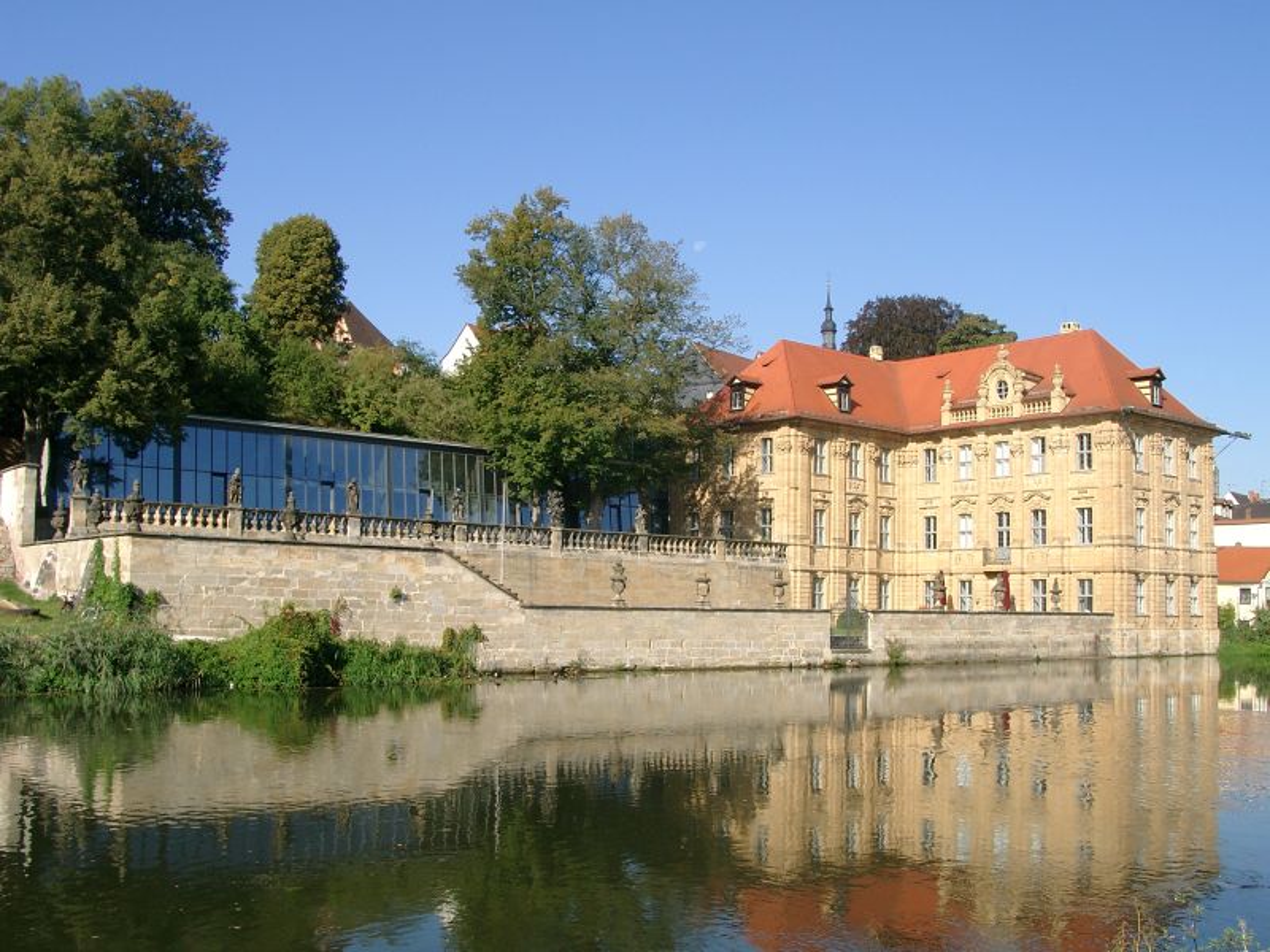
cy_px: 476
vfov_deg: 41.8
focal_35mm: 34
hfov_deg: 54.0
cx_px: 635
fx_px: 1247
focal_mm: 7.13
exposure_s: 1/588
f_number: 4
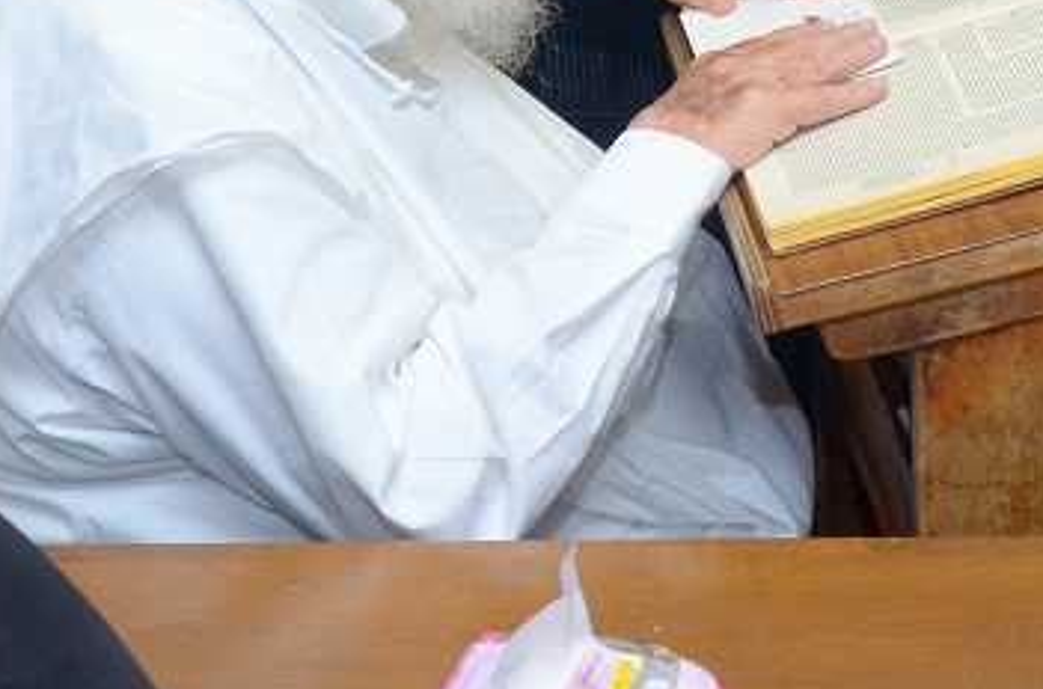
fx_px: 3034
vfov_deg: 12.5
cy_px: -270
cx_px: 440
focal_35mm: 105
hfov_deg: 19.5
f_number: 8
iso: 800
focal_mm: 24
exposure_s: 1/160
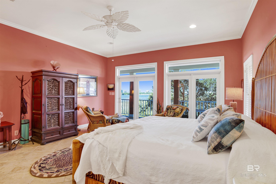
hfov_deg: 90.0
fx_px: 138
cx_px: 138
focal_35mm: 18
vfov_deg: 67.4
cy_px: 92
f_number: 11
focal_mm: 18
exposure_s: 1/2.5
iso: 200
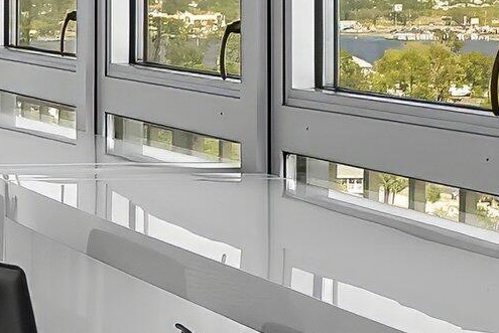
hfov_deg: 13.9
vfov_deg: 10.9
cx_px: -512
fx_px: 1720
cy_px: -51
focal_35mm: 124
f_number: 8
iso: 400
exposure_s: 1/8
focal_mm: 20
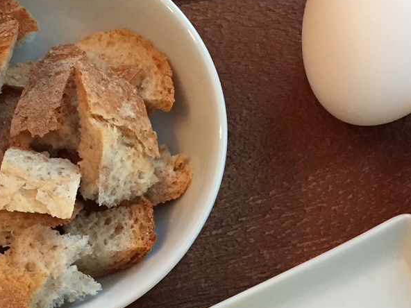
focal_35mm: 80
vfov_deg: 18.0
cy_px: 298
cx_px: 303
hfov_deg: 24.2
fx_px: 950
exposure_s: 1/30
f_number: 2.2
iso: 160
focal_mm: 4.15
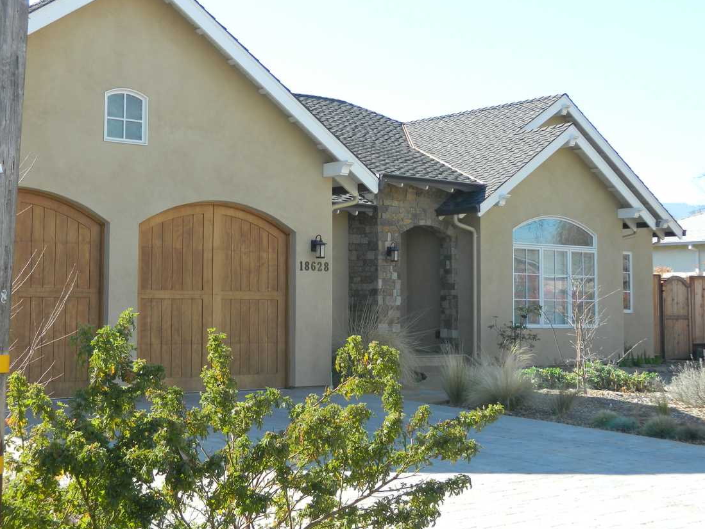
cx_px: 324
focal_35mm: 57
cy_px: 236
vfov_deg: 25.7
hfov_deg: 33.8
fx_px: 1161
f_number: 3.6
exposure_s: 1/200
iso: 80
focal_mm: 8.4
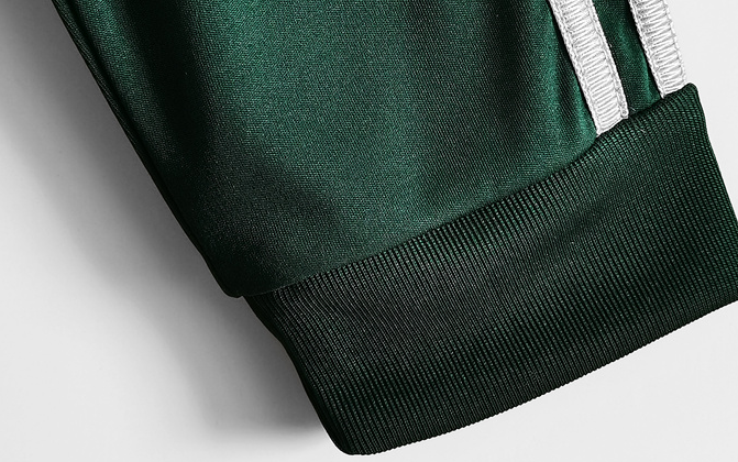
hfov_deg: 27.1
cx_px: 341
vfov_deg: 17.1
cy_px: 158
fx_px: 1529
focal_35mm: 76
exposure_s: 1/50
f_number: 1.8
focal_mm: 5.58
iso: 200
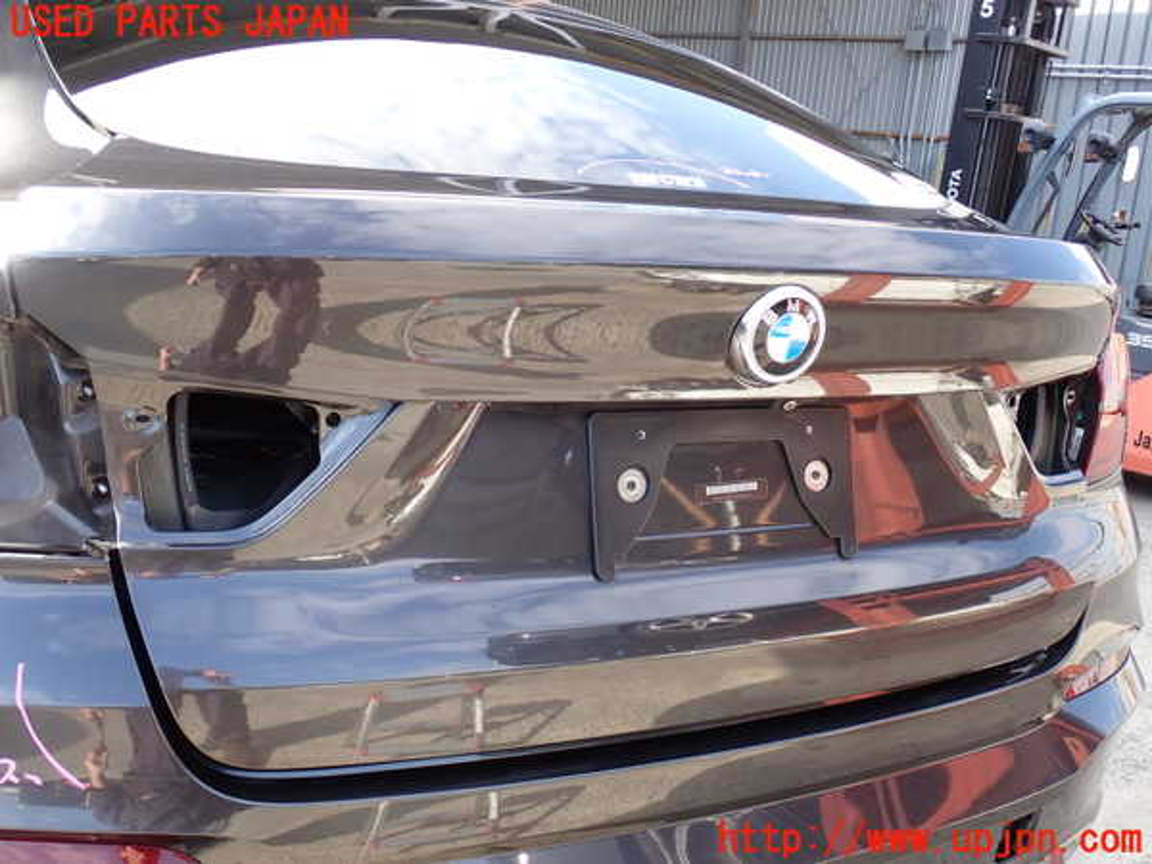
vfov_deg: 37.7
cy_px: 432
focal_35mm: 38
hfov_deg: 49.0
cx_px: 576
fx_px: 1265
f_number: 3.5
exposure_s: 1/100
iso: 100
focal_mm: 6.83
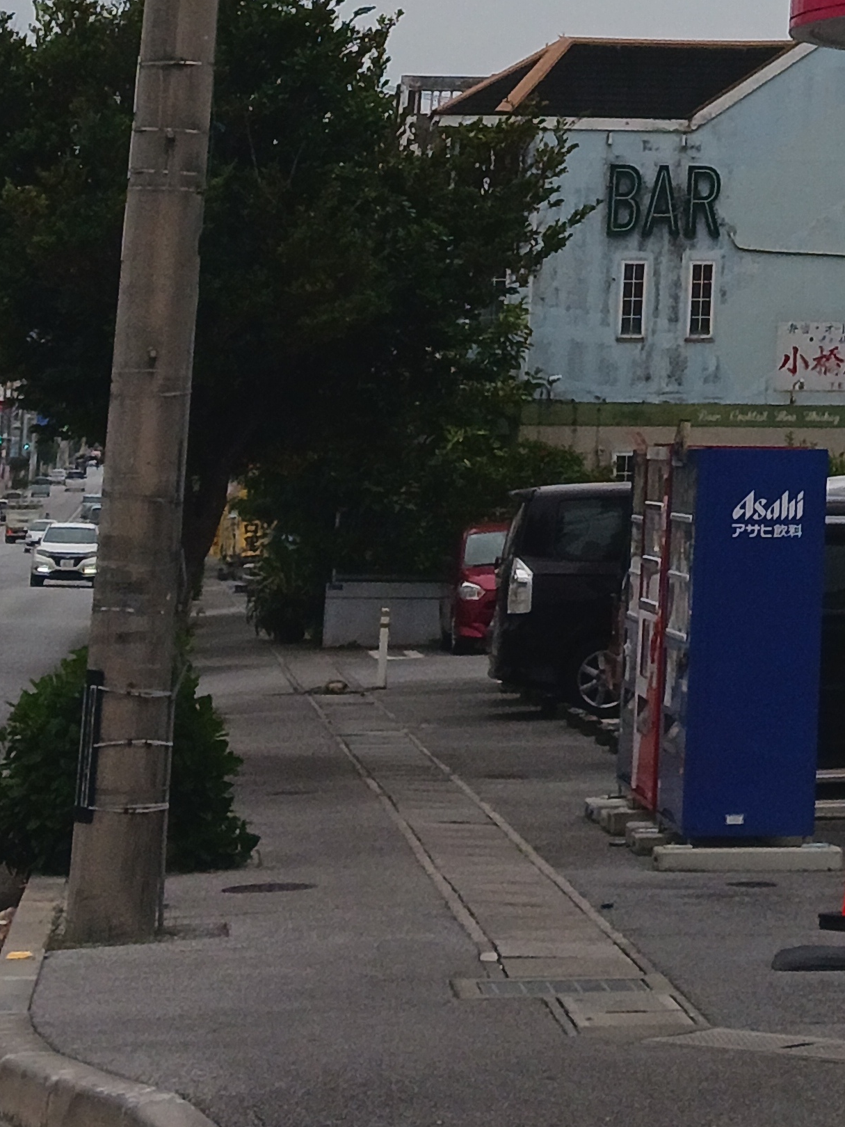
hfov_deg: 10.5
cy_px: -858
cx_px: 1247
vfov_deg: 13.2
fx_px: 4426
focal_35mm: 136
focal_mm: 4
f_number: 1.8
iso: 20
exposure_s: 1/122
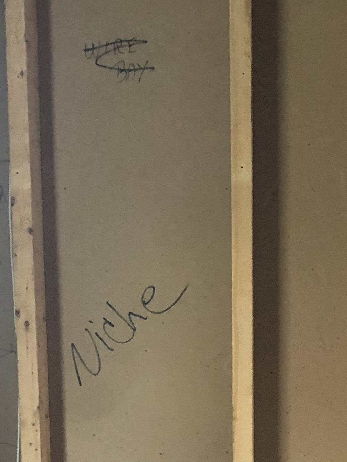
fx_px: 1123
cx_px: 206
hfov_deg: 17.6
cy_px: 514
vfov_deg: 22.0
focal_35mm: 84
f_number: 1.8
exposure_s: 1/13
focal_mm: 3.99
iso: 100
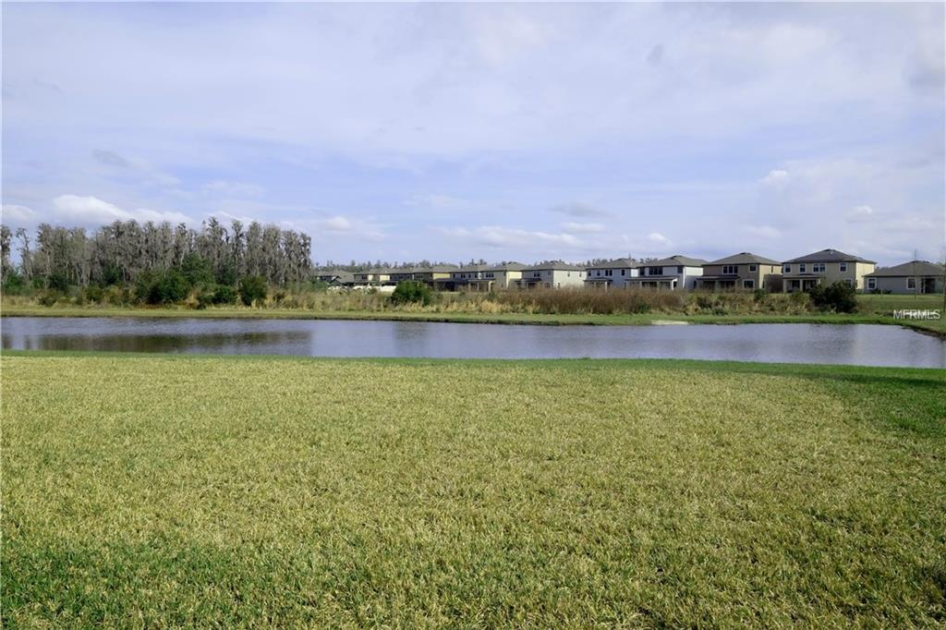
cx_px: 473
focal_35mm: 23
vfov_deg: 55.1
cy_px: 315
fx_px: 604
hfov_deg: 76.1
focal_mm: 15.1
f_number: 11
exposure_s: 1/350
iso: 400
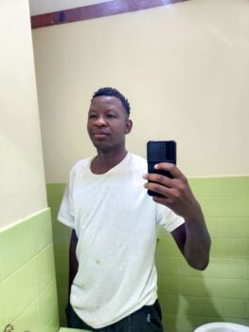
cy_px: 166
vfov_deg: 73.9
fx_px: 220
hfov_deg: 58.9
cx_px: 124
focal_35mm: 23
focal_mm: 5.4
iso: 640
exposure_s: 1/33.4
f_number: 1.8
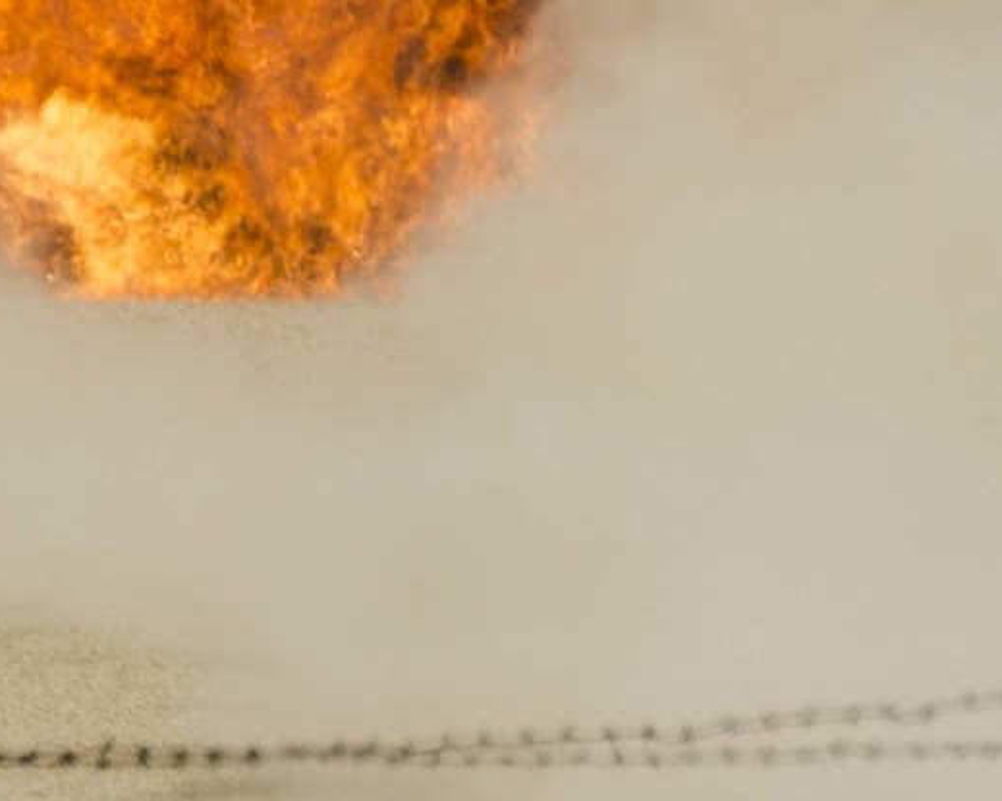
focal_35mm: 1948
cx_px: 378
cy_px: 252
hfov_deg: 1.0
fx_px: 57758
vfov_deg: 0.8
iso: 320
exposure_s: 1/1250
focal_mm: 300
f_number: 13
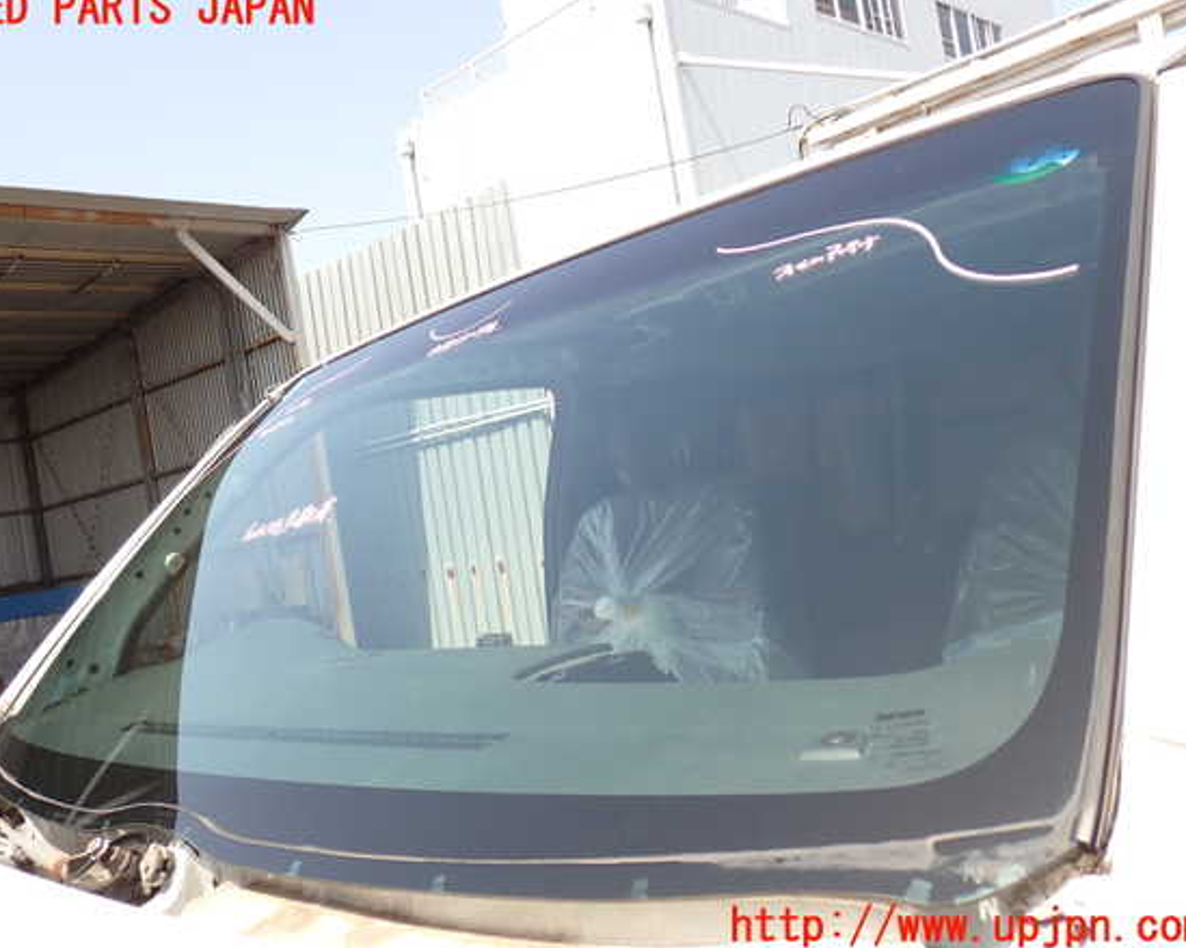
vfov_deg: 45.8
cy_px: 469
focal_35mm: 32
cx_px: 570
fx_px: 1123
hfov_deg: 55.7
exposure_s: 1/500
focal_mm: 5.4
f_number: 3.2
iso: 100
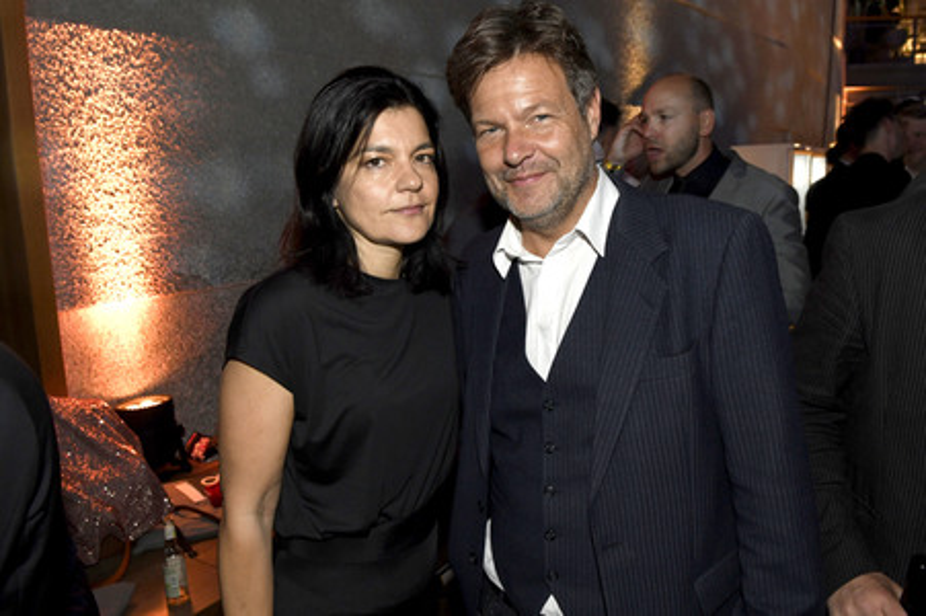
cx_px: 463
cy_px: 308
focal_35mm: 25
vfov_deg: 51.2
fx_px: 643
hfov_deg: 71.5
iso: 1250
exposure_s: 1/50
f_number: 5
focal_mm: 17
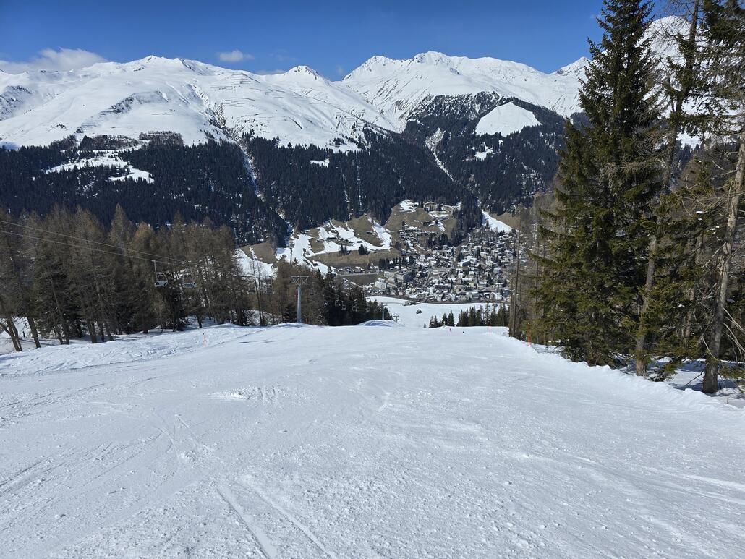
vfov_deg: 58.9
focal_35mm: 23
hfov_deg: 73.9
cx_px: 372
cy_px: 280
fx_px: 495
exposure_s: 1/2614
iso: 12
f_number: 1.7
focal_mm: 6.3
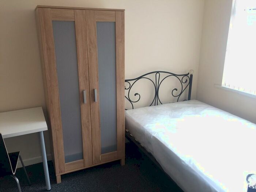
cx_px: 128
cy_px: 96
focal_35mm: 29
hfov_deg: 61.7
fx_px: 214
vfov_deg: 48.2
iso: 40
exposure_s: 1/50
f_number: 2.2
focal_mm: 4.15
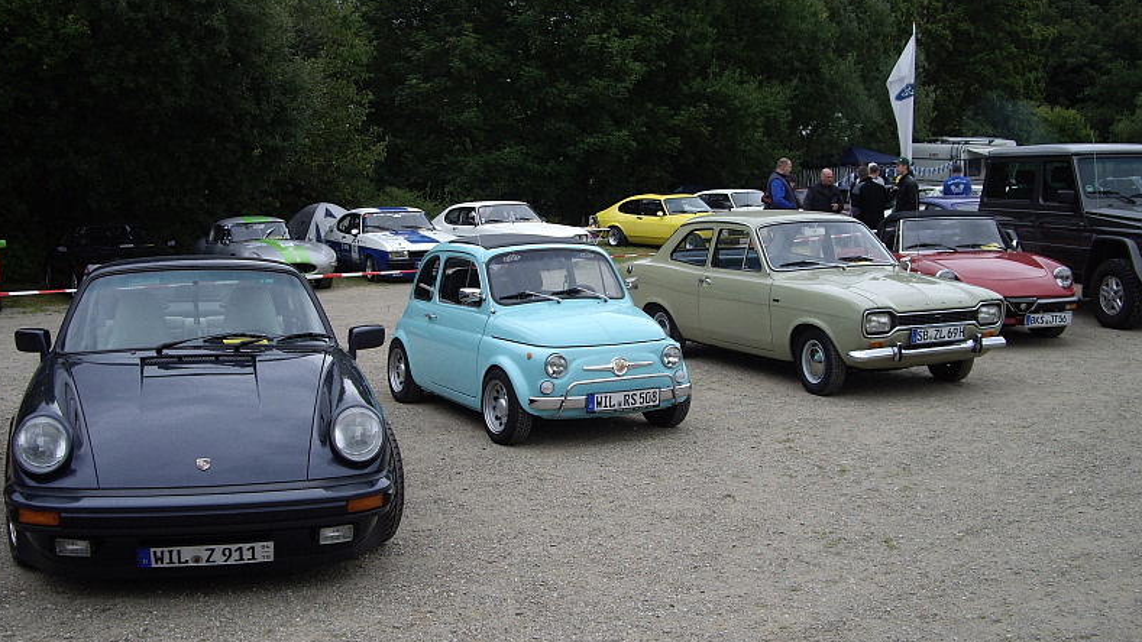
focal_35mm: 42
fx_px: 1272
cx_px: 564
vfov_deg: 28.4
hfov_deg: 48.4
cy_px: 321
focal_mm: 7.9
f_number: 2.8
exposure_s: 1/200
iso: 100
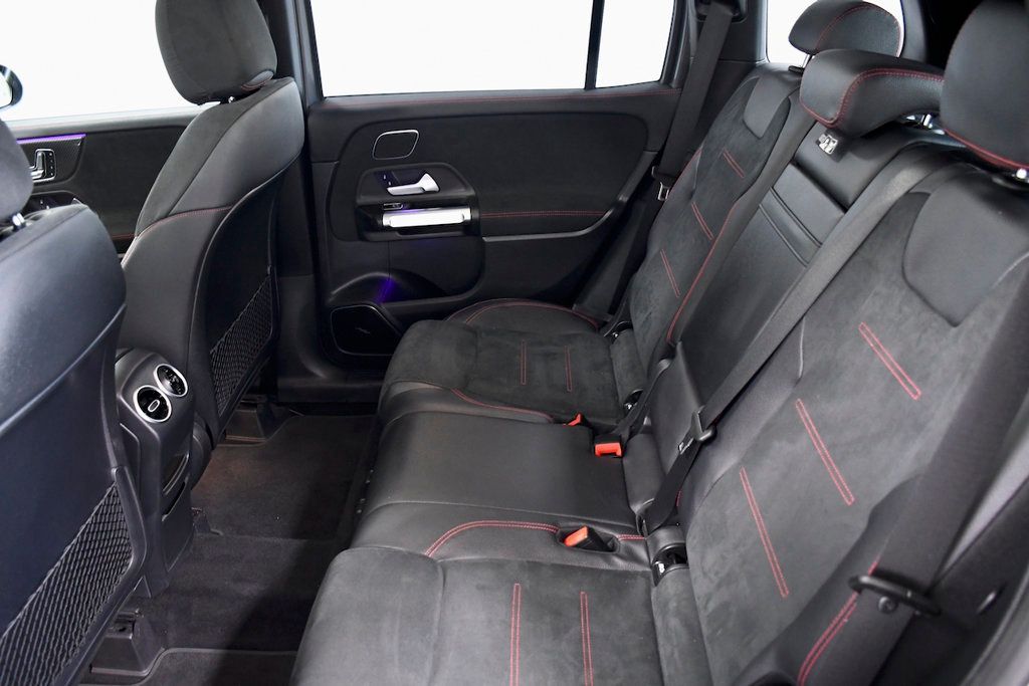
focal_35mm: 27
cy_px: 343
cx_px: 514
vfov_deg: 47.9
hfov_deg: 67.4
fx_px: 772
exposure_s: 1/50
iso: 2500
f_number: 3.5
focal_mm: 18
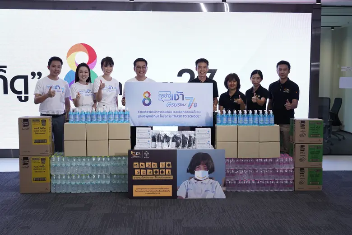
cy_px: 118
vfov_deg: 29.9
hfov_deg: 43.6
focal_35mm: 45
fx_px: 440
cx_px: 176
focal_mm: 45
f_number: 6.3
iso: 1250
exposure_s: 1/125
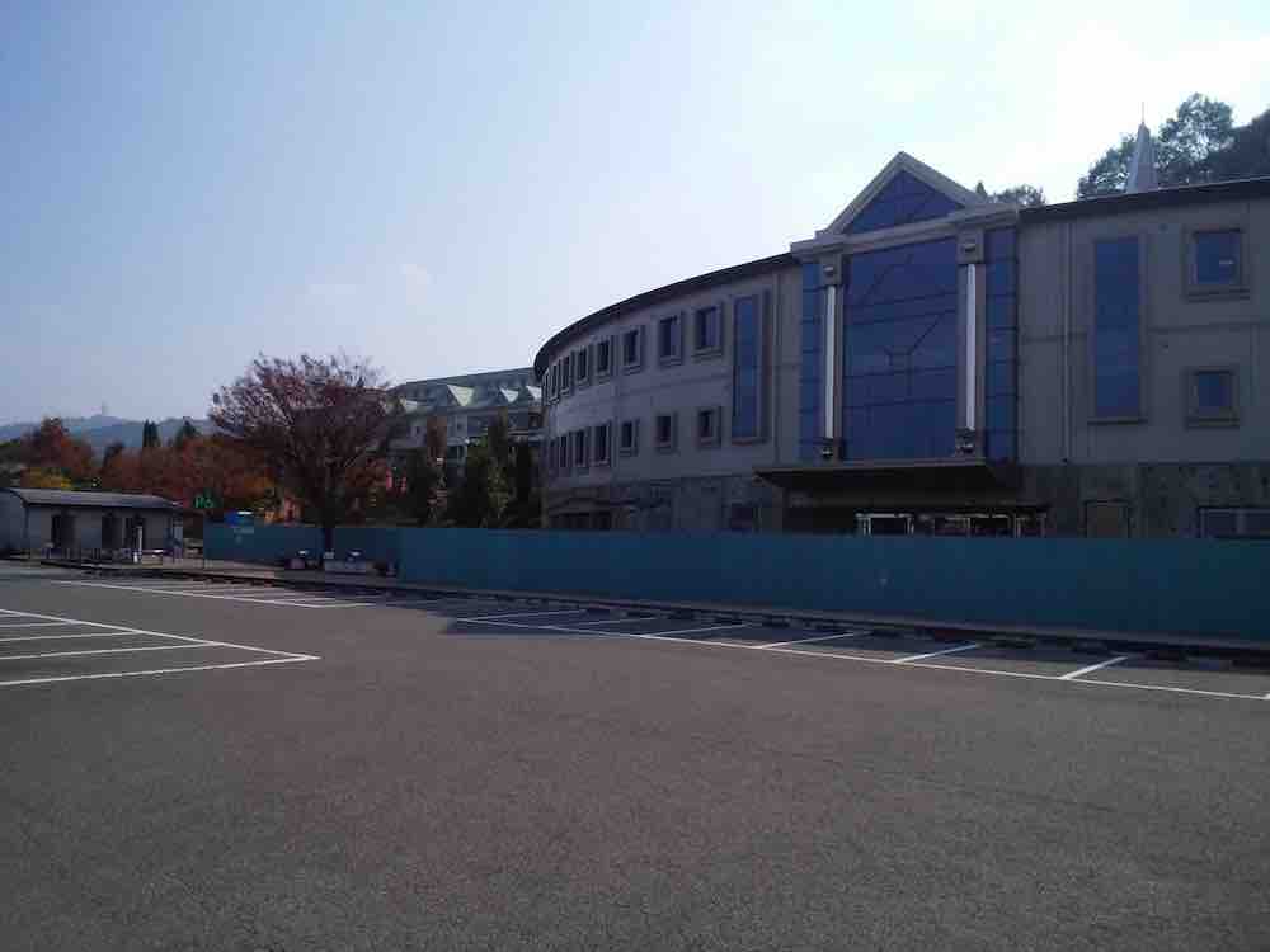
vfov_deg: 51.4
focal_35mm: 27
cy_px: 476
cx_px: 635
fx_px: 991
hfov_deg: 65.3
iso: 40
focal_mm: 2.87
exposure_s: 1/2183
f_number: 2.4
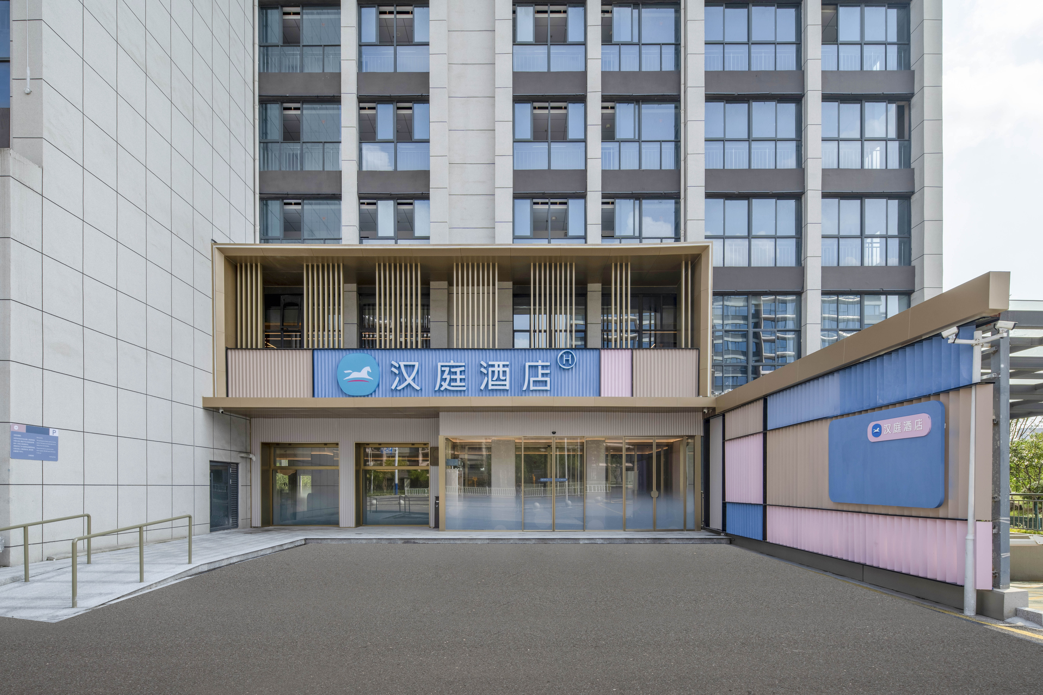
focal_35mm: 17
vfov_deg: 70.4
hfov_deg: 93.3
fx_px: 492
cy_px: 348
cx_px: 522
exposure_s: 1/1250
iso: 320
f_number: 11
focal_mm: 17
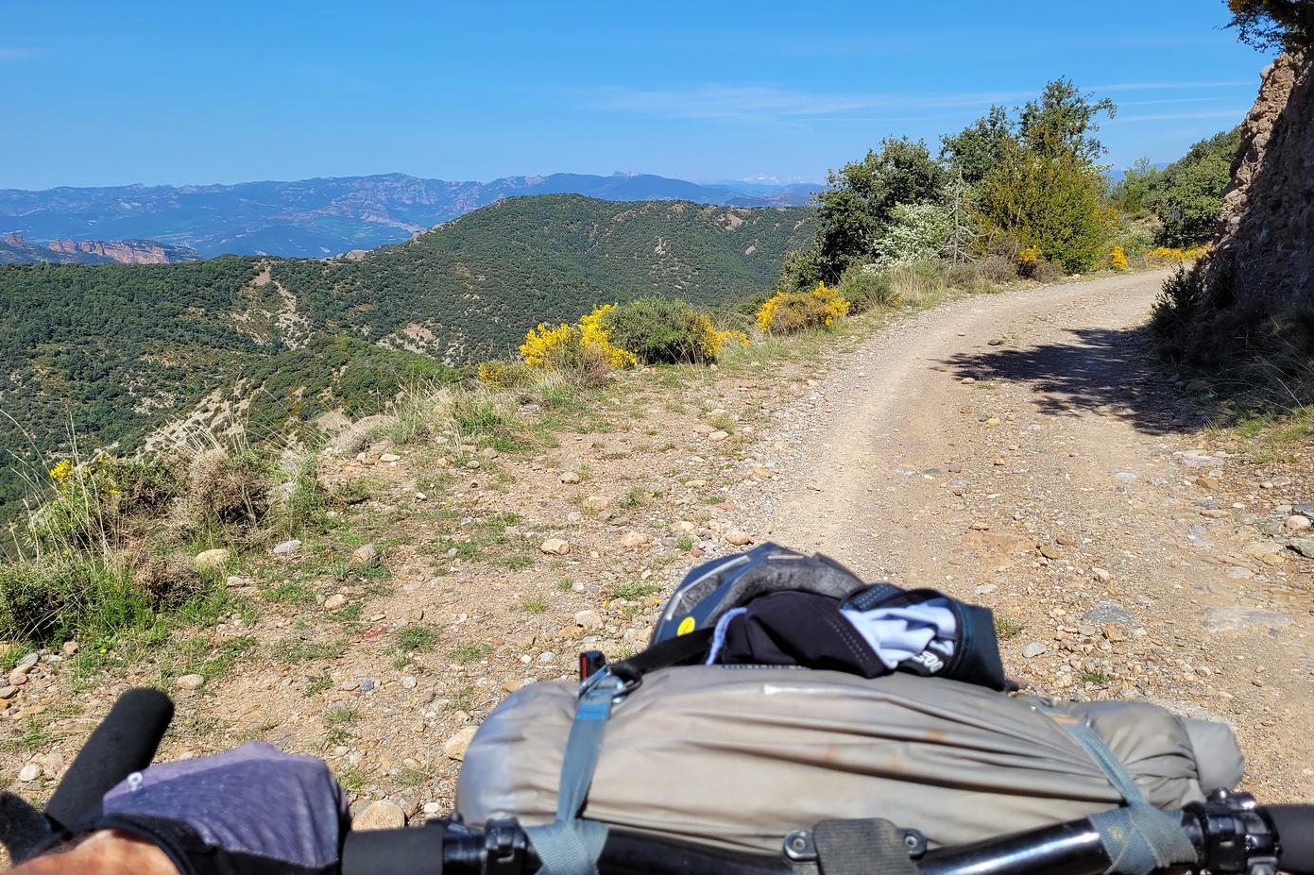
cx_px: 666
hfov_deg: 65.5
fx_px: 1022
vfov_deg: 46.3
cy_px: 380
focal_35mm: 28
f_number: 1.8
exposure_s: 1/2558
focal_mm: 5.4
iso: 40
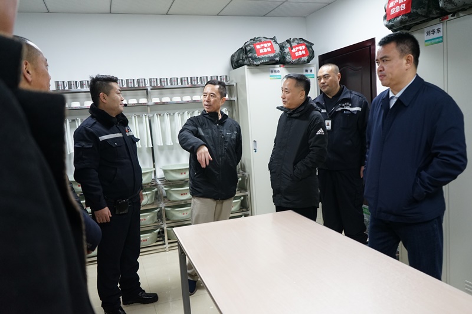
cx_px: 236
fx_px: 367
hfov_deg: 65.5
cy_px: 157
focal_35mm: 28
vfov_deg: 46.4
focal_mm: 28
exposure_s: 1/60
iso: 1600
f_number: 3.5
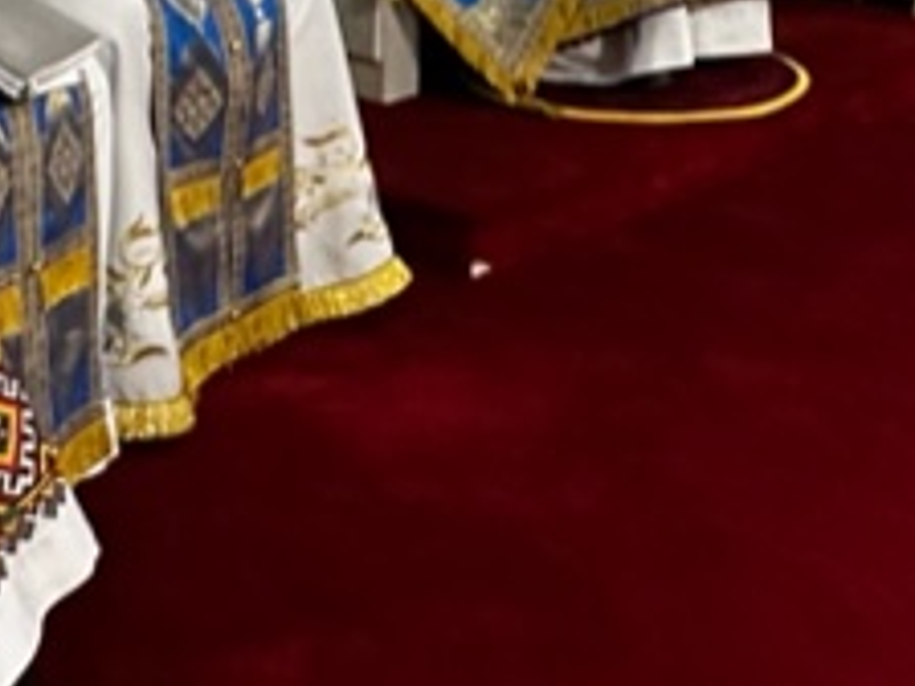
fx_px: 2115
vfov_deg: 17.3
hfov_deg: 24.2
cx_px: 229
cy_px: -204
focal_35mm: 80
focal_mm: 2.22
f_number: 2.2
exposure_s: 1/50
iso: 320
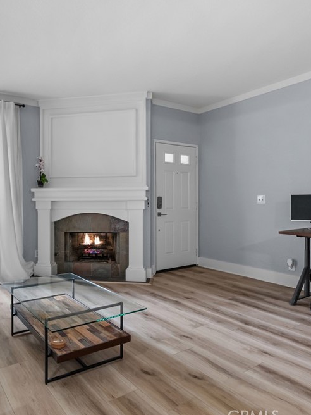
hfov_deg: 55.8
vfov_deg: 71.6
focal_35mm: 24
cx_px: 107
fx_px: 287
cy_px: 209
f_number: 8
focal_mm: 16
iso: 640
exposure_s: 1/6
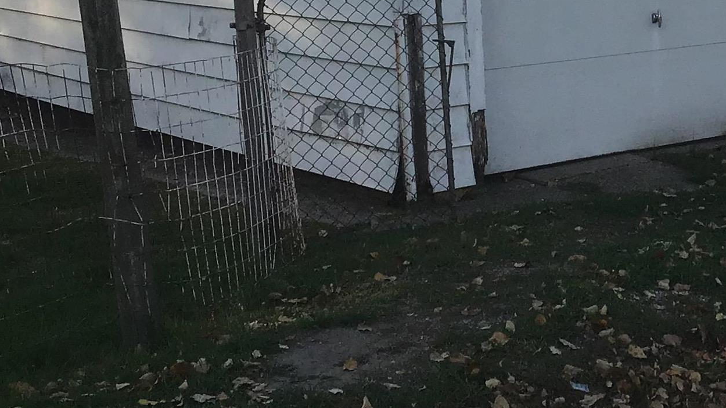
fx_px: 1598
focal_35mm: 83
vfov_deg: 14.3
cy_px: -13
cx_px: 669
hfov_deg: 24.8
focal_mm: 3.3
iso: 25
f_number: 2.4
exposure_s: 1/604
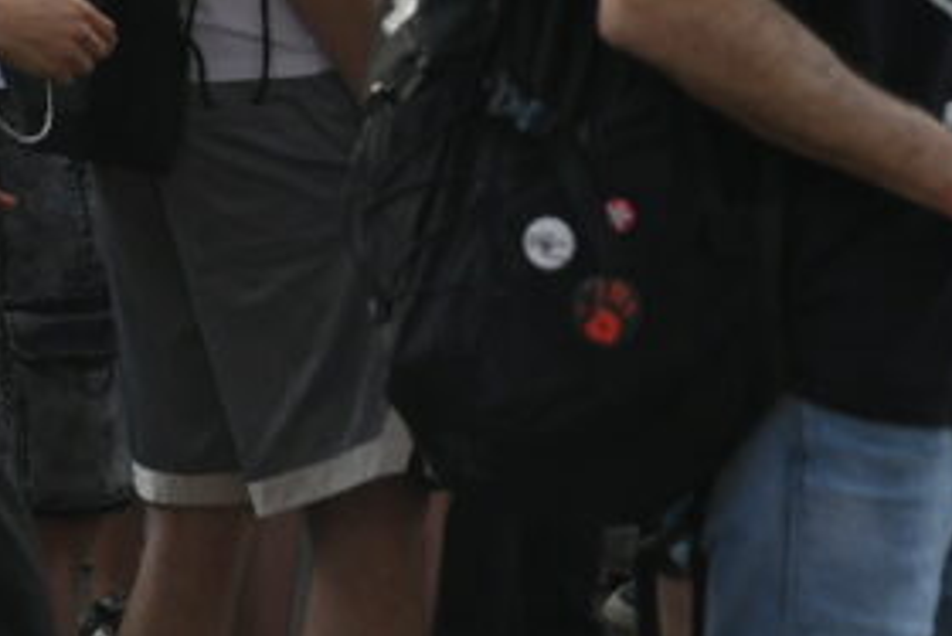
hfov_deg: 8.0
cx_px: 558
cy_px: -502
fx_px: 6773
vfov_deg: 5.3
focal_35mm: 256
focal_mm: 70
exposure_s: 1/640
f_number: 4
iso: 400
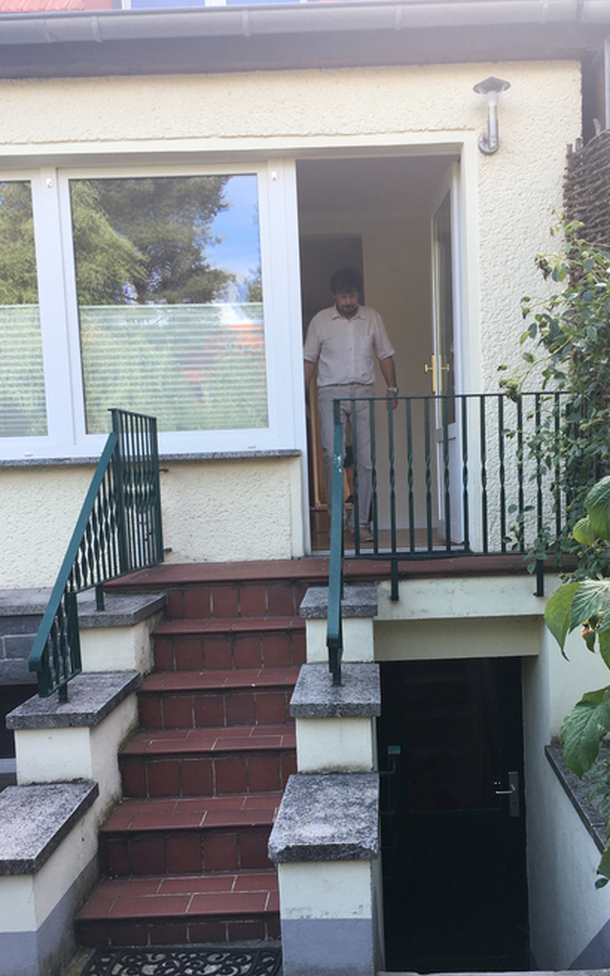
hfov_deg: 35.2
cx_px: 360
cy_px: 561
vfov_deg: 53.8
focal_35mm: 36
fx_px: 958
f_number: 2.2
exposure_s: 1/129
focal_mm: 4.15
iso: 25
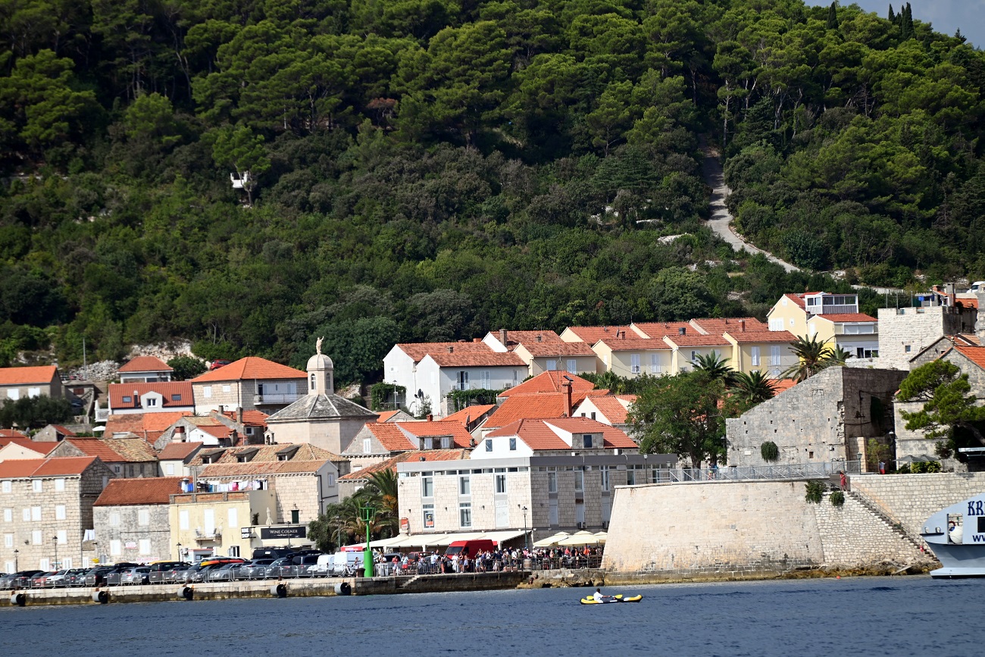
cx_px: 492
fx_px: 8209
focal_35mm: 300
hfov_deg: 6.9
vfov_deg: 4.6
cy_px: 328
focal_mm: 300
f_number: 5.6
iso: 160
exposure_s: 1/1000
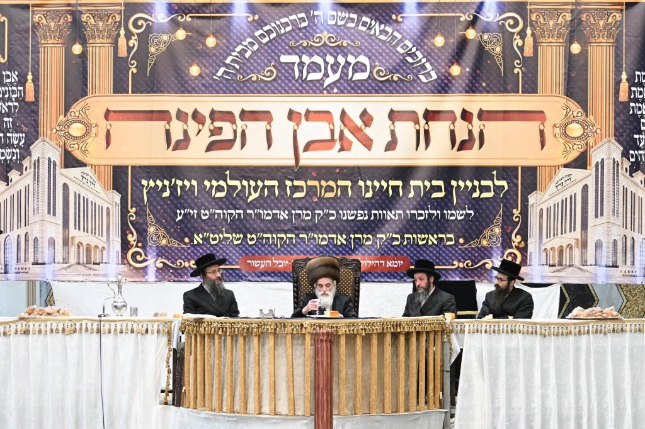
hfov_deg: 17.5
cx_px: 322
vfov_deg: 11.7
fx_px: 2095
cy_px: 214
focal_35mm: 117
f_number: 2.8
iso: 800
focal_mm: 78
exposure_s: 1/125
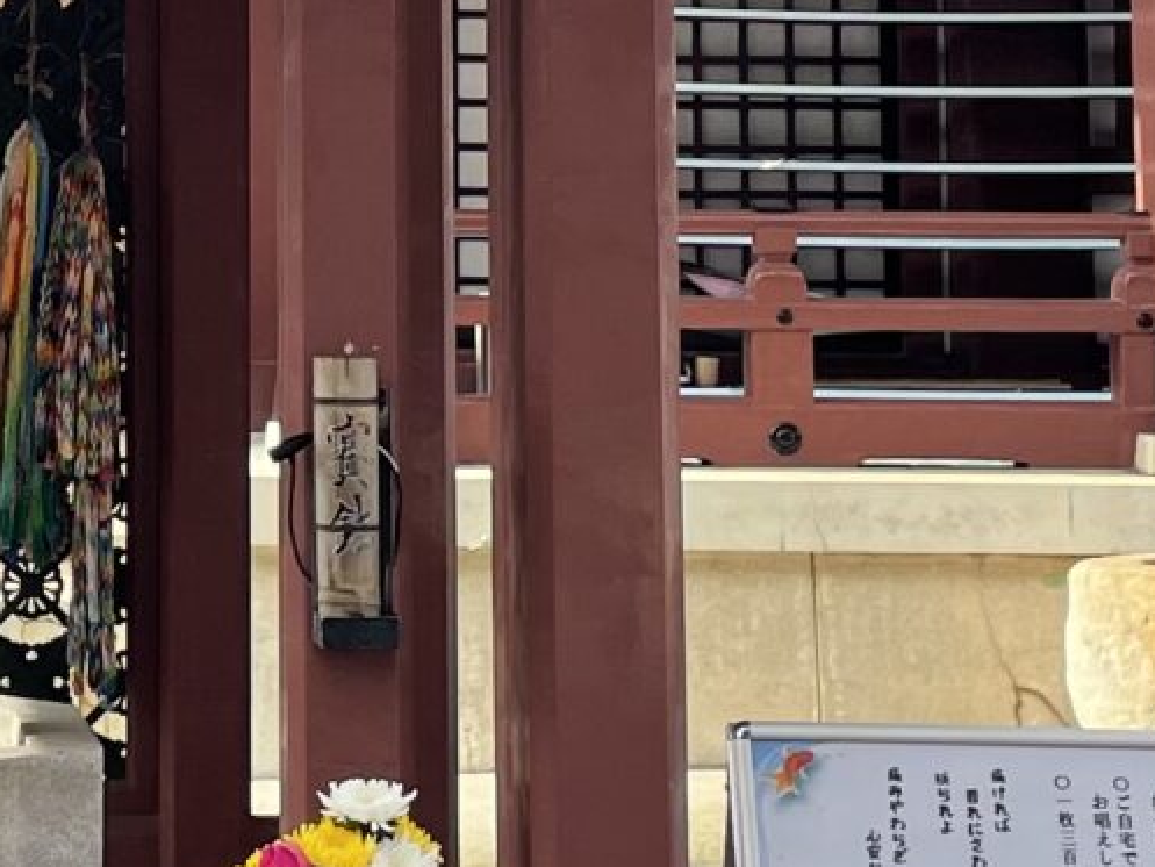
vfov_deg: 10.9
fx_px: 4472
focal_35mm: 134
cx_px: -42
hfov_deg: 14.4
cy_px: -151
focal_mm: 4.2
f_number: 1.6
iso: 32
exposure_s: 1/1350
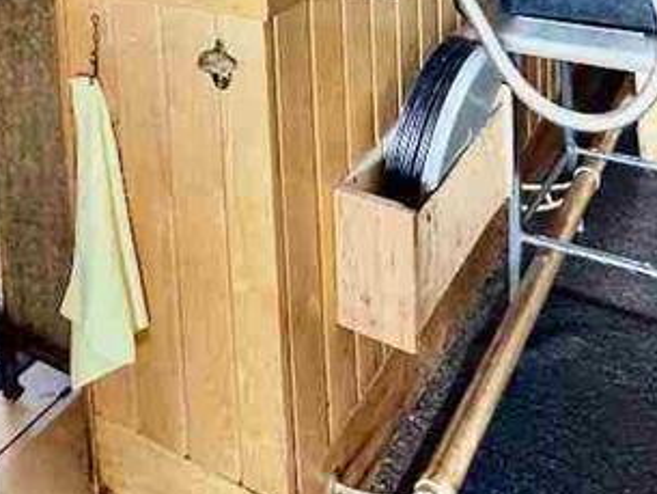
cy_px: -218
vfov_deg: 24.8
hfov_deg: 40.2
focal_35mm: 47
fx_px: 892
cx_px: 261
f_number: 2.2
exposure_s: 1/60
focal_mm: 2.22
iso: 500
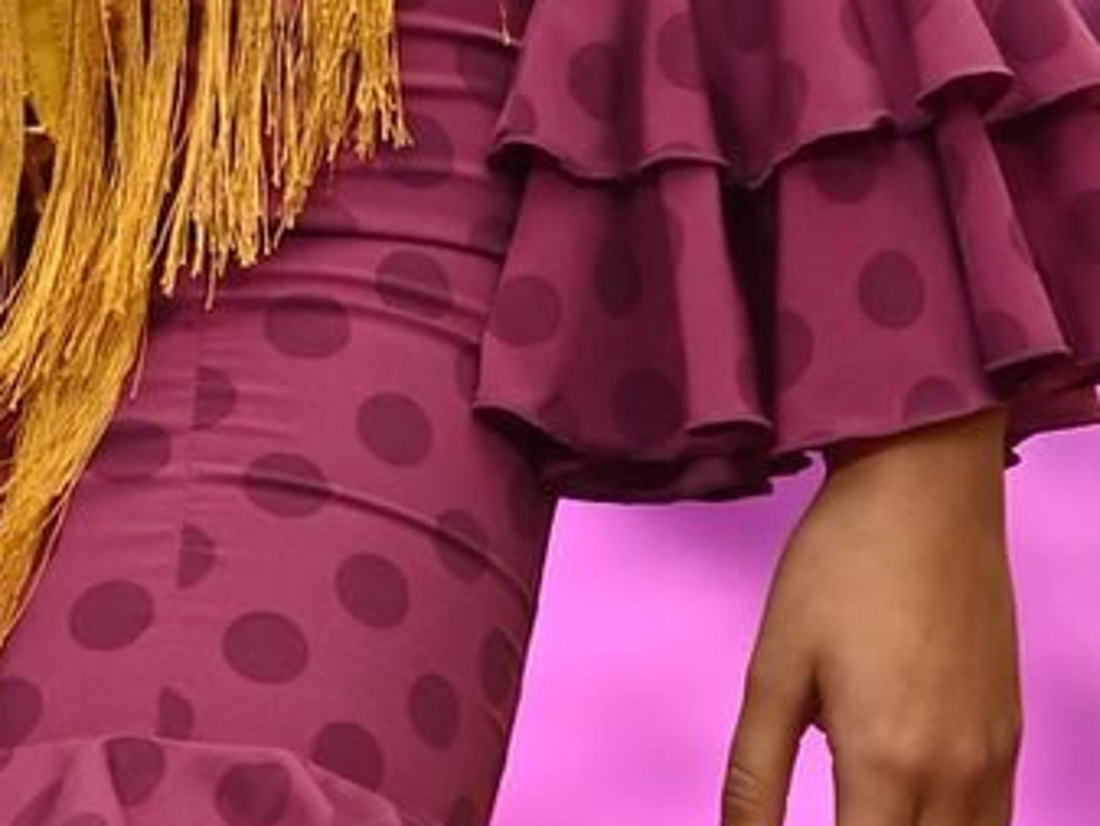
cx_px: 65
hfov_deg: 2.1
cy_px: -38
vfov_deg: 1.6
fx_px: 29436
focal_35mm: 926
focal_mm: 135
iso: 1250
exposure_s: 1/1250
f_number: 4
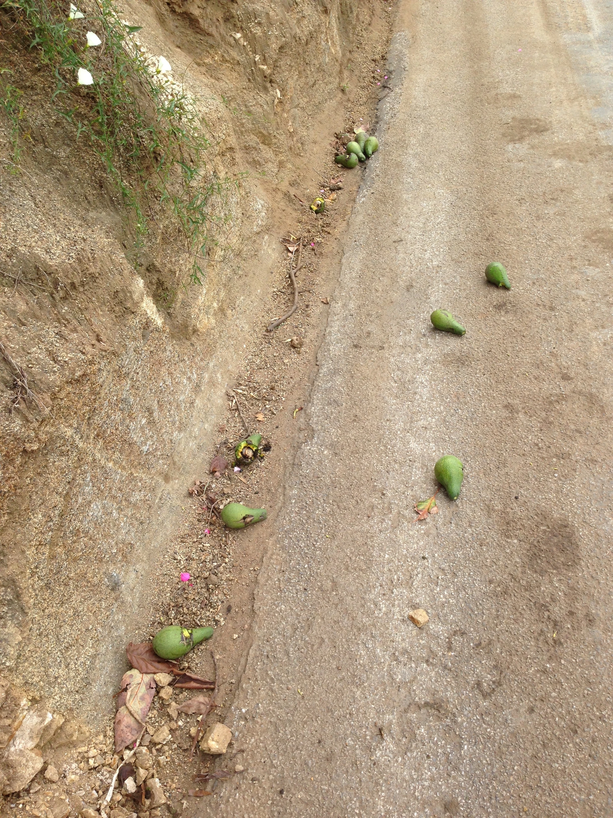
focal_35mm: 33
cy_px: 409
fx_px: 779
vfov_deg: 55.4
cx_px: 306
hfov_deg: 42.9
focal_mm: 4.12
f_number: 2.4
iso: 50
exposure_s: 1/459
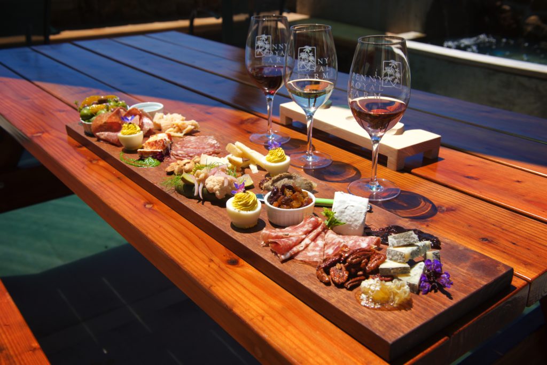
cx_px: 274
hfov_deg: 50.7
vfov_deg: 35.1
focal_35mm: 38
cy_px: 182
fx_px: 577
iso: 200
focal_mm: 38
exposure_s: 1/640
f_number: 8
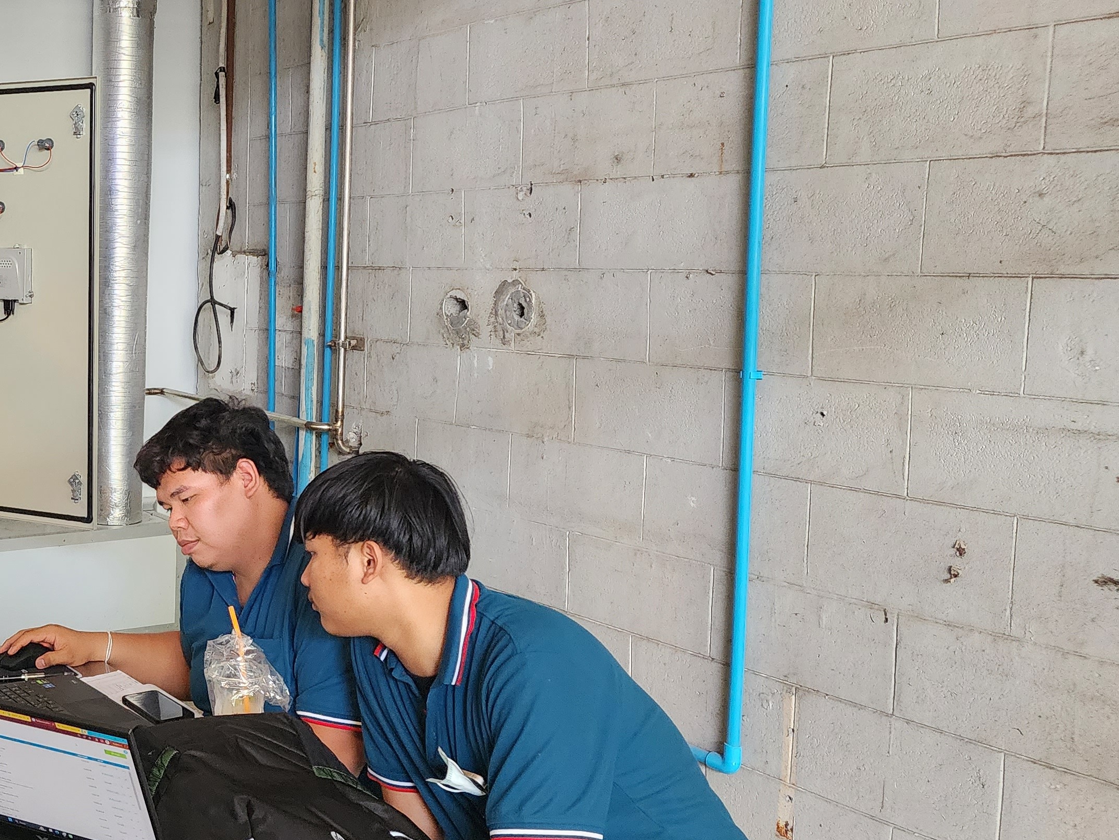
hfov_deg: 40.4
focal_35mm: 43
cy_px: 417
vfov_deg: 33.6
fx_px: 1390
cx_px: 100
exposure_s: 1/120
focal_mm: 6.4
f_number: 1.8
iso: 800
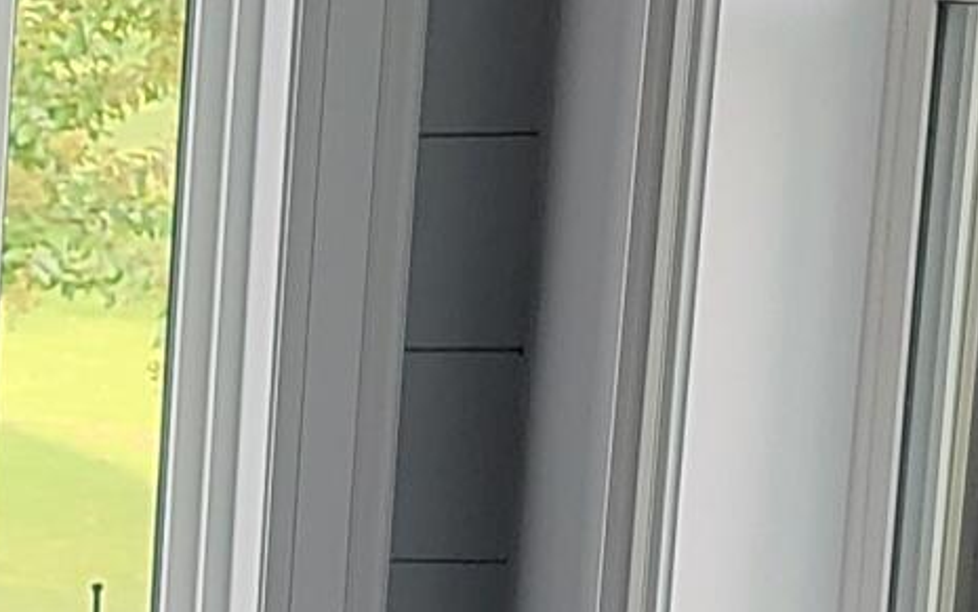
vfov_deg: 7.9
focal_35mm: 164
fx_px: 4373
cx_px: -1918
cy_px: 698
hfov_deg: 9.8
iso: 320
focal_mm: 6.7
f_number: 1.8
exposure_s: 1/120
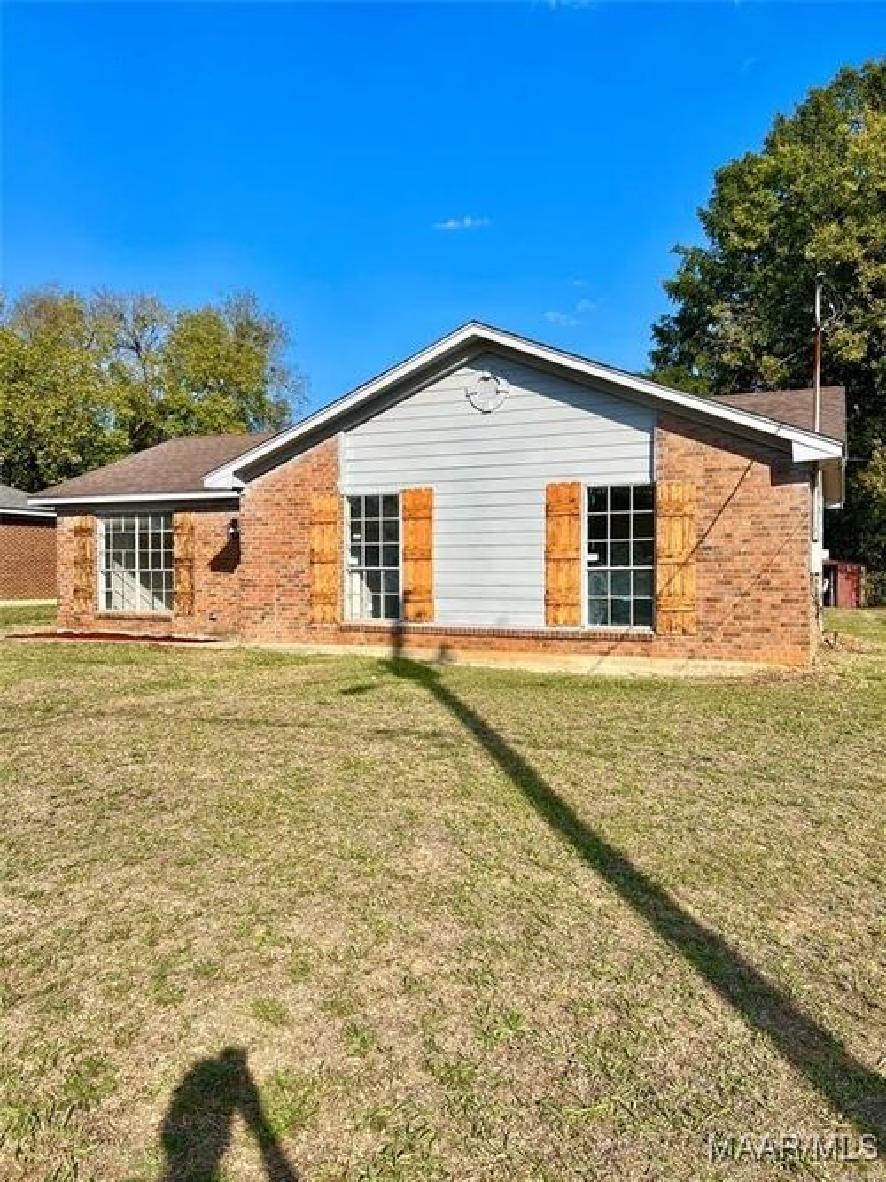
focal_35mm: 26
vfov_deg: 67.3
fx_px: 888
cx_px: 443
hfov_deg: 53.0
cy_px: 591
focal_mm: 5.7
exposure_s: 1/4831
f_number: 1.5
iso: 50
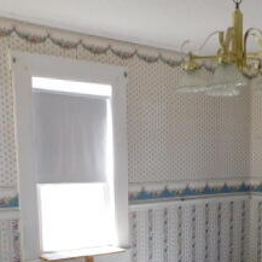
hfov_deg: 27.9
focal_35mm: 60
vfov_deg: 27.1
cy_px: 258
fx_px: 514
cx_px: 215
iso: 125
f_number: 3
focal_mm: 4
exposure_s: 1/50
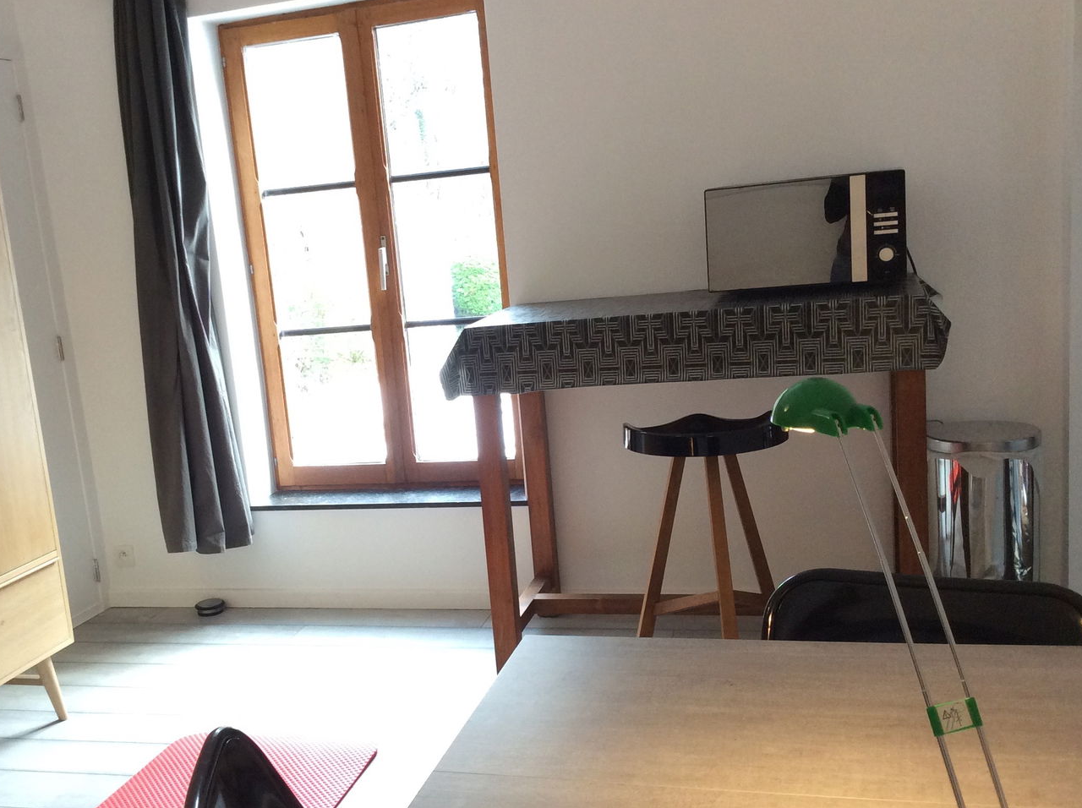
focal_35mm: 40
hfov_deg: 46.6
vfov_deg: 35.8
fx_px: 1248
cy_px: 455
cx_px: 437
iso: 100
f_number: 2.4
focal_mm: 3.3
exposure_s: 1/25
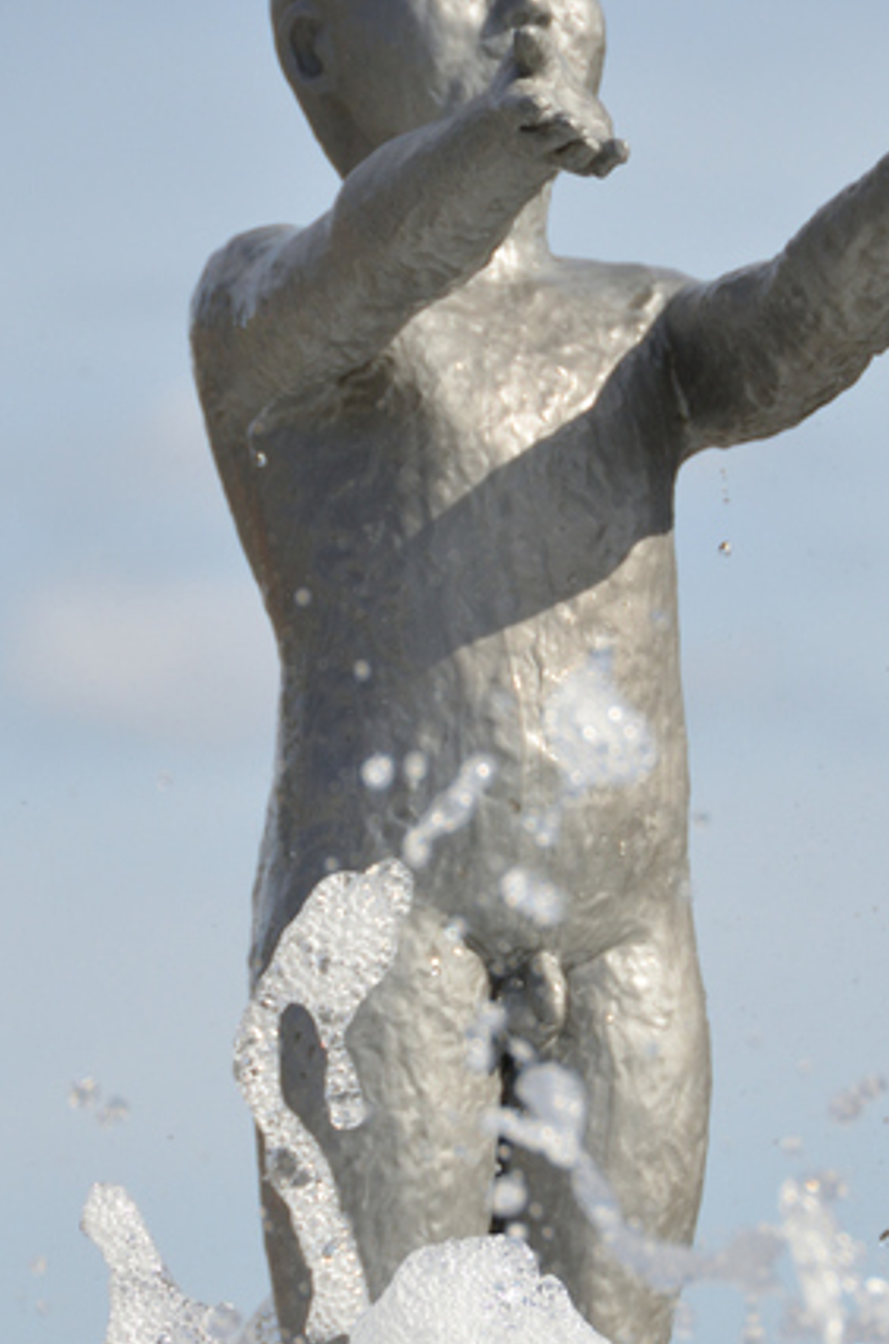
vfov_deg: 4.9
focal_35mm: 419
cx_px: 553
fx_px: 15596
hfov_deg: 3.3
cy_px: 820
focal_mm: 170
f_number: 5.6
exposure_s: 1/2500
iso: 450
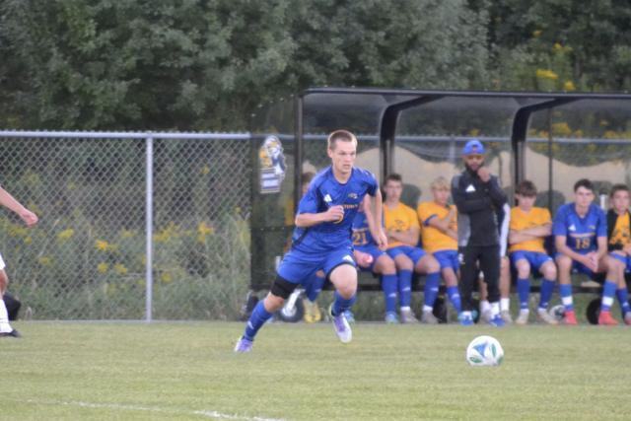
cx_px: 316
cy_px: 210
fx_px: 5259
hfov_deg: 6.9
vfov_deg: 4.6
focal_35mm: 300
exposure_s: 1/200
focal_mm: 200
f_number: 6.3
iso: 3200
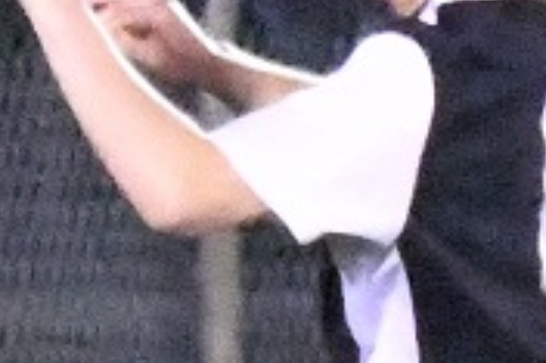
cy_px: 560
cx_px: 115
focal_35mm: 1161
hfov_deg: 1.8
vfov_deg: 1.2
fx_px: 17592
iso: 32000
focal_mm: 130
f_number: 2.8
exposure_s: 1/1000
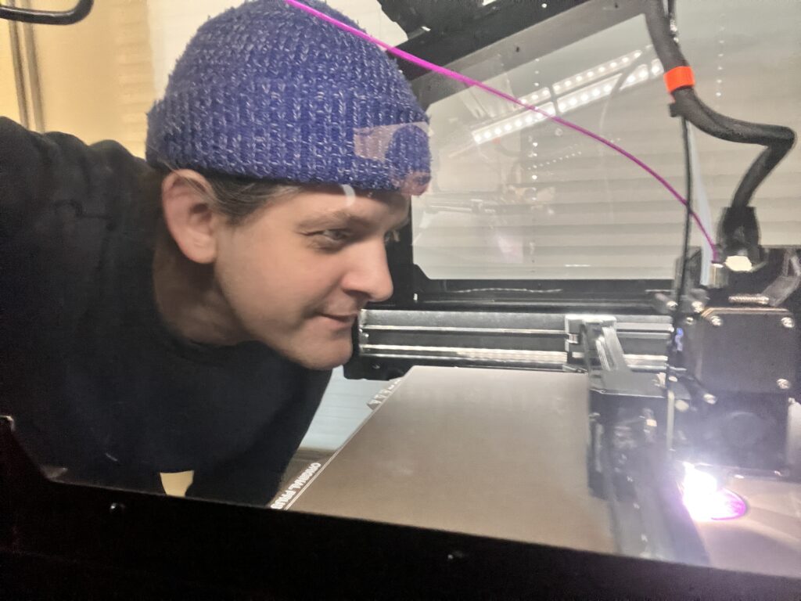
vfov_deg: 58.9
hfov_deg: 73.9
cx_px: 400
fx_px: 532
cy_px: 300
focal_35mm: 23
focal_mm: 2.71
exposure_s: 1/15
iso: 800
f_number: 2.2
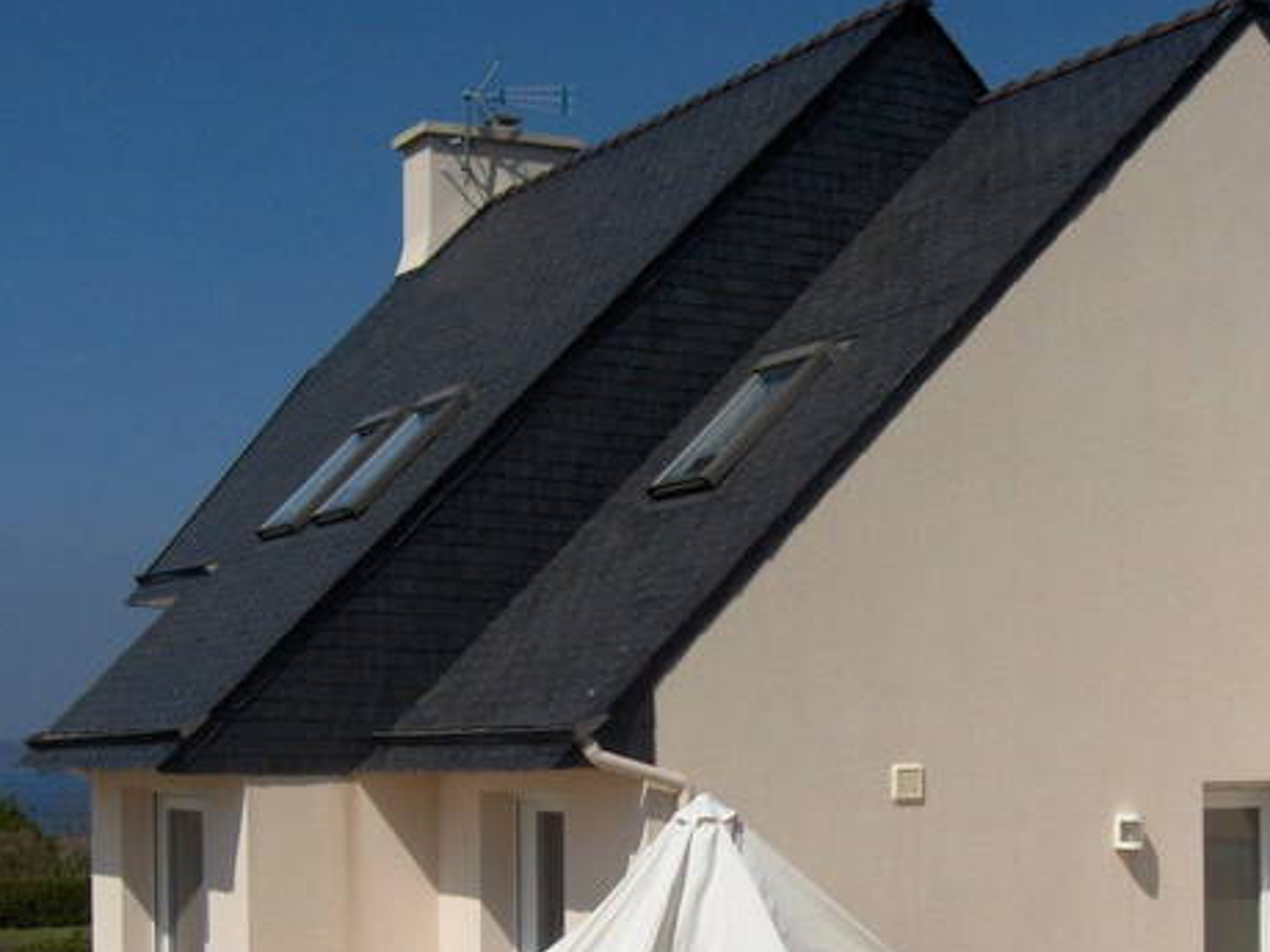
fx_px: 2458
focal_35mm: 67
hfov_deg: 28.9
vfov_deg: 21.7
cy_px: 745
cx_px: 779
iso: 100
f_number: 4.8
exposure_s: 1/2083
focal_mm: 8
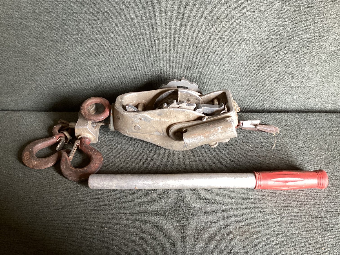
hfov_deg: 58.3
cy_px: 128
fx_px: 305
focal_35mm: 31
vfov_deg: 45.4
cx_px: 170
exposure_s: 1/50
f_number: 2.4
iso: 125
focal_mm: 3.3
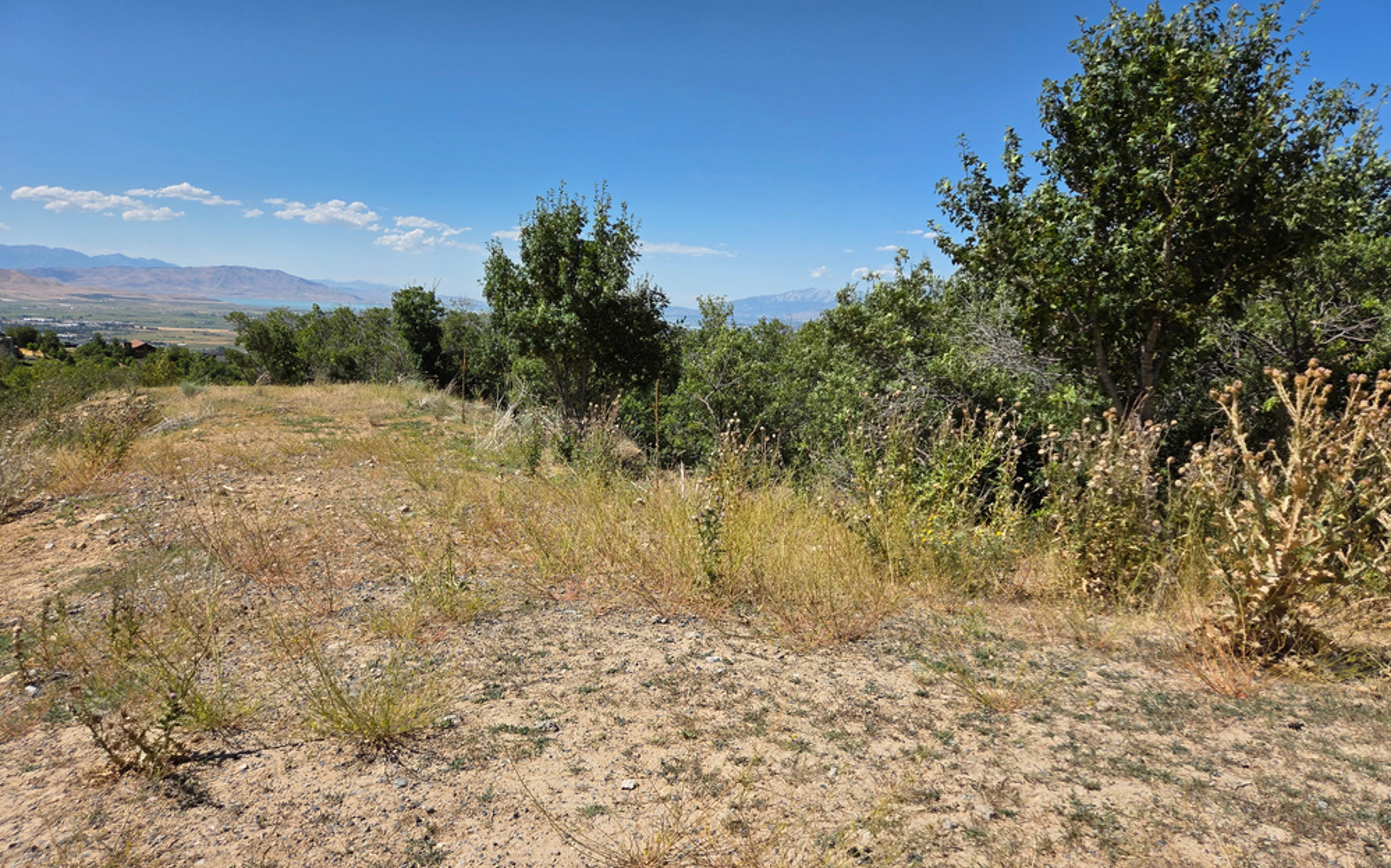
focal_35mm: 25
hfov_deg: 72.6
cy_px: 516
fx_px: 948
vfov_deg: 49.0
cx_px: 695
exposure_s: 1/5862
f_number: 1.8
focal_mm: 5.4
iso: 80
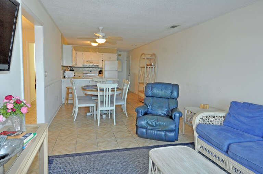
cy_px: 87
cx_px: 132
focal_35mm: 21
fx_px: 153
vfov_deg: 59.4
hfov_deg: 81.3
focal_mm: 14
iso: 2000
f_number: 7.1
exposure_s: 1/100
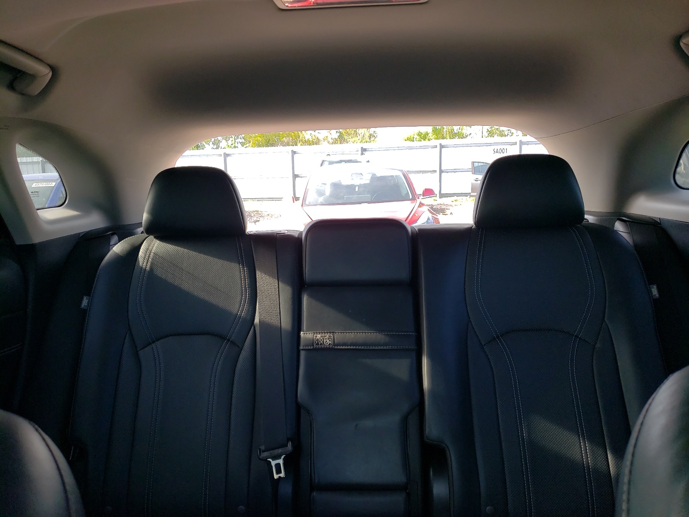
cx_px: 344
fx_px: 518
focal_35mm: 26
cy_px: 258
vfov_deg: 53.1
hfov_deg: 67.3
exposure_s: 1/185
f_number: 1.5
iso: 50
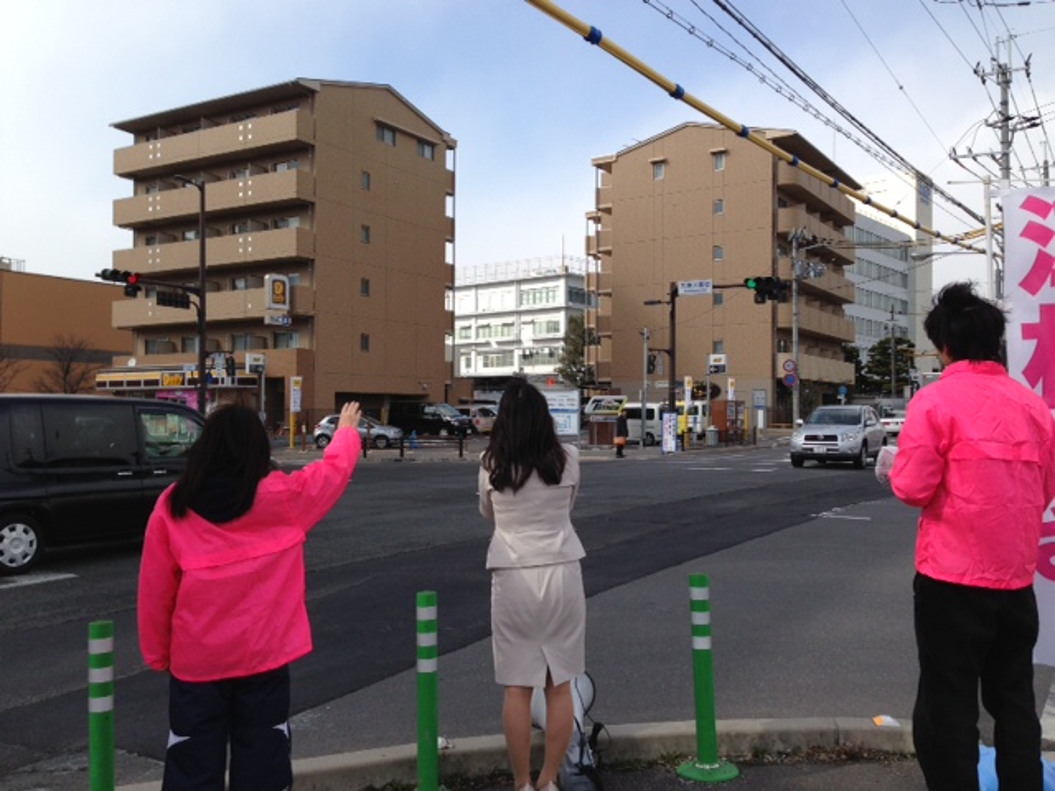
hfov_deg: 55.4
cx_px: 528
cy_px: 396
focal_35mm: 33
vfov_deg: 42.9
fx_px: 1006
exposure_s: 1/1427
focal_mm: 4.13
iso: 50
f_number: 2.4
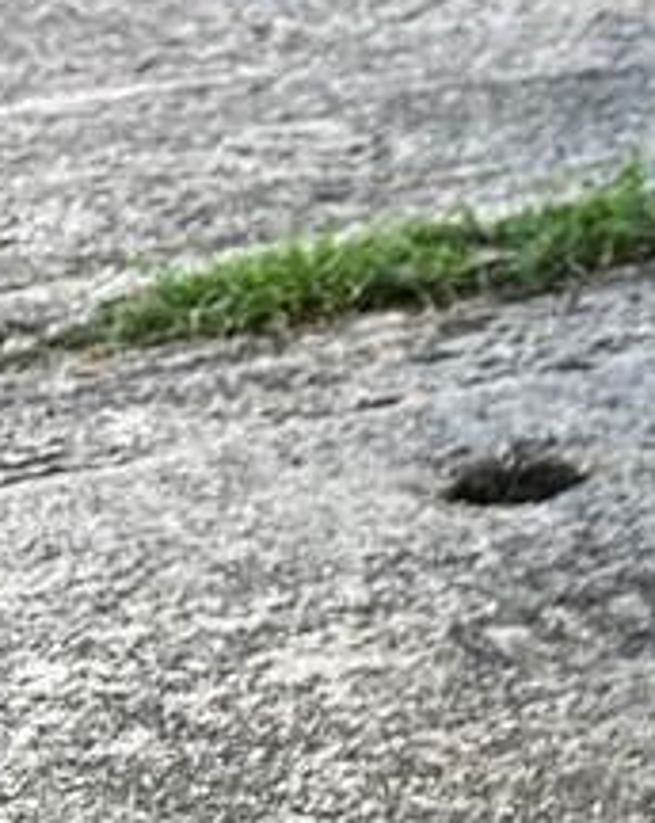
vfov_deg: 11.2
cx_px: 2312
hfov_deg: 7.6
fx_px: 3961
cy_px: -562
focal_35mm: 163
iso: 80
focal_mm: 6.86
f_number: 1.78
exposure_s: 1/409
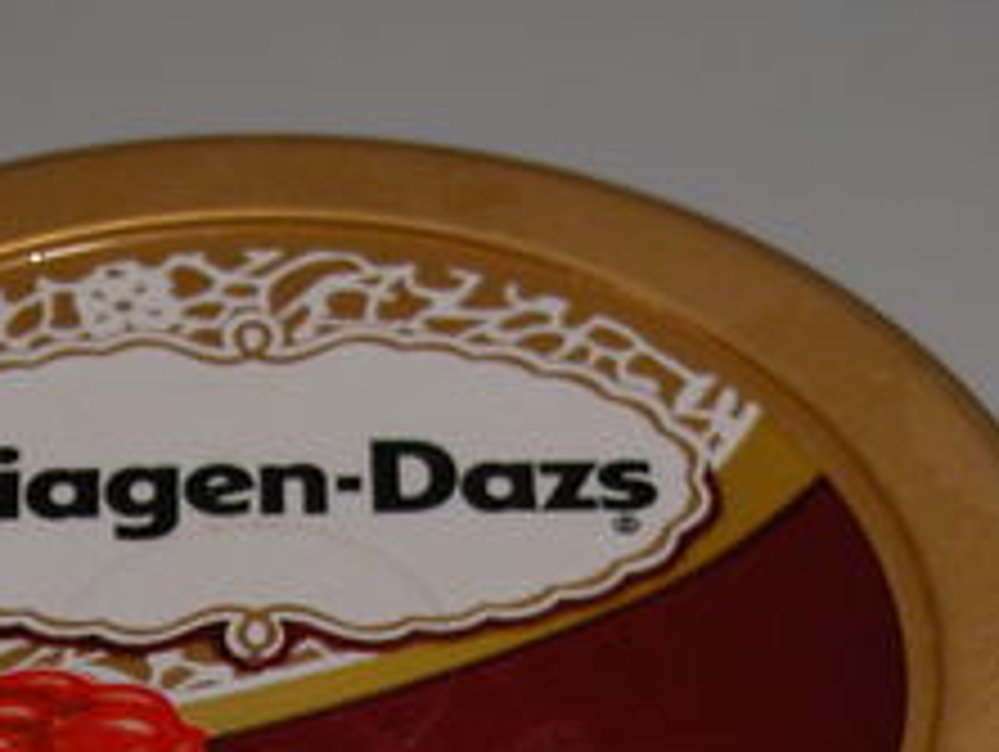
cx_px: 306
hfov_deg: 8.9
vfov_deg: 6.6
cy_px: 1171
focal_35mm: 223
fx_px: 6443
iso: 100
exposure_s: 1/250
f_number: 3.2
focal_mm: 15.7
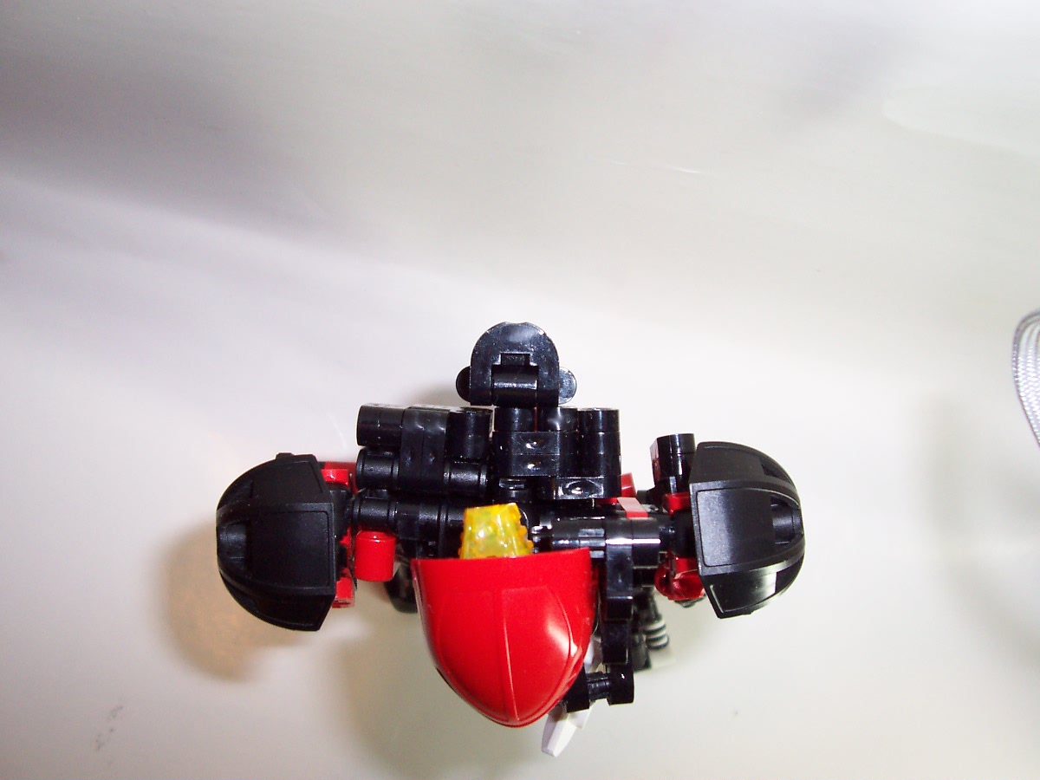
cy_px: 390
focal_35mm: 37
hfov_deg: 50.1
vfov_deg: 38.7
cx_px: 520
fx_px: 1112
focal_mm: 5.6
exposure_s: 1/60
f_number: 2.8
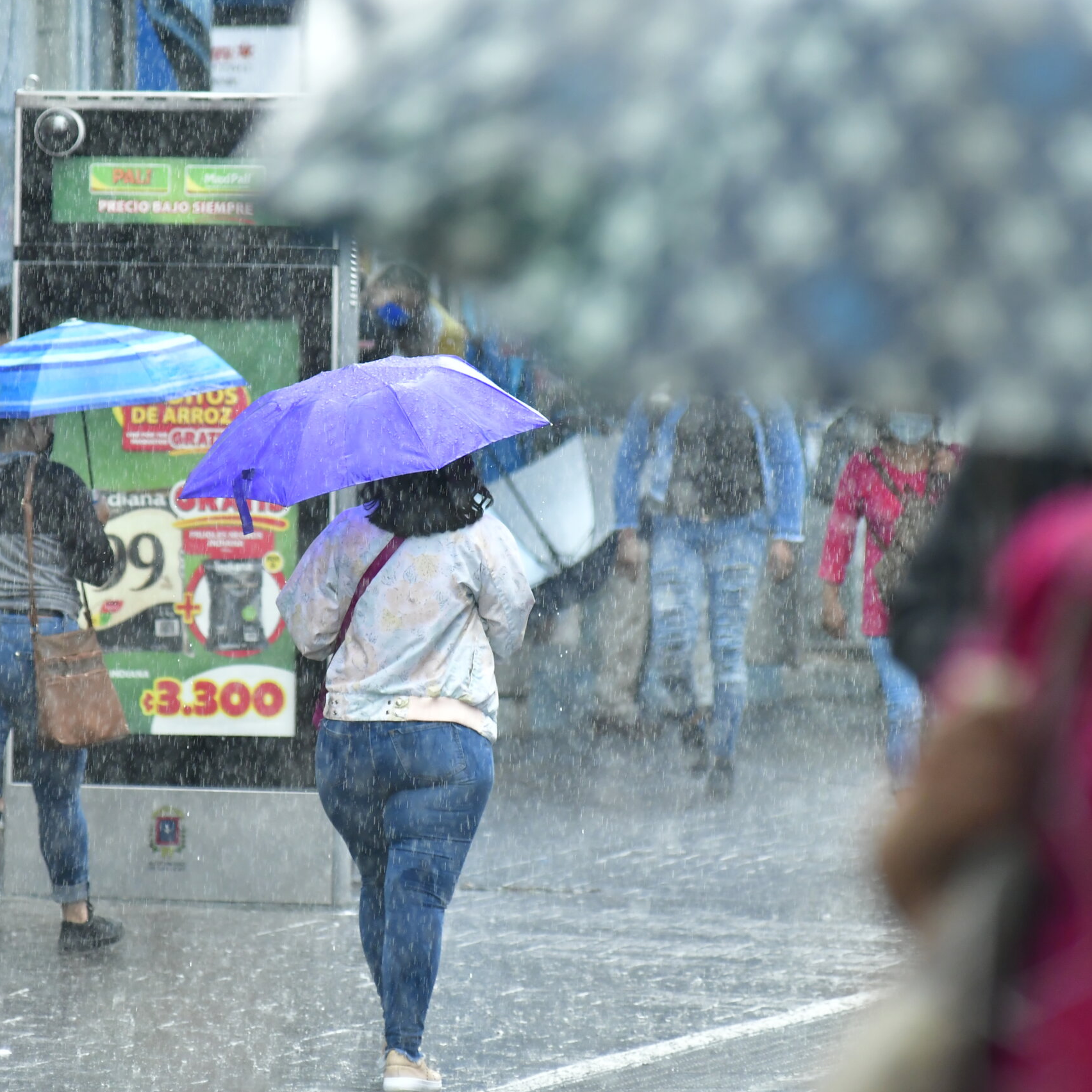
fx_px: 13669
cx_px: 428
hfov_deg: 4.6
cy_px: 546
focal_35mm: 383
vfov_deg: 4.6
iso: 1600
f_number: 5
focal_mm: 200
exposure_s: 1/400
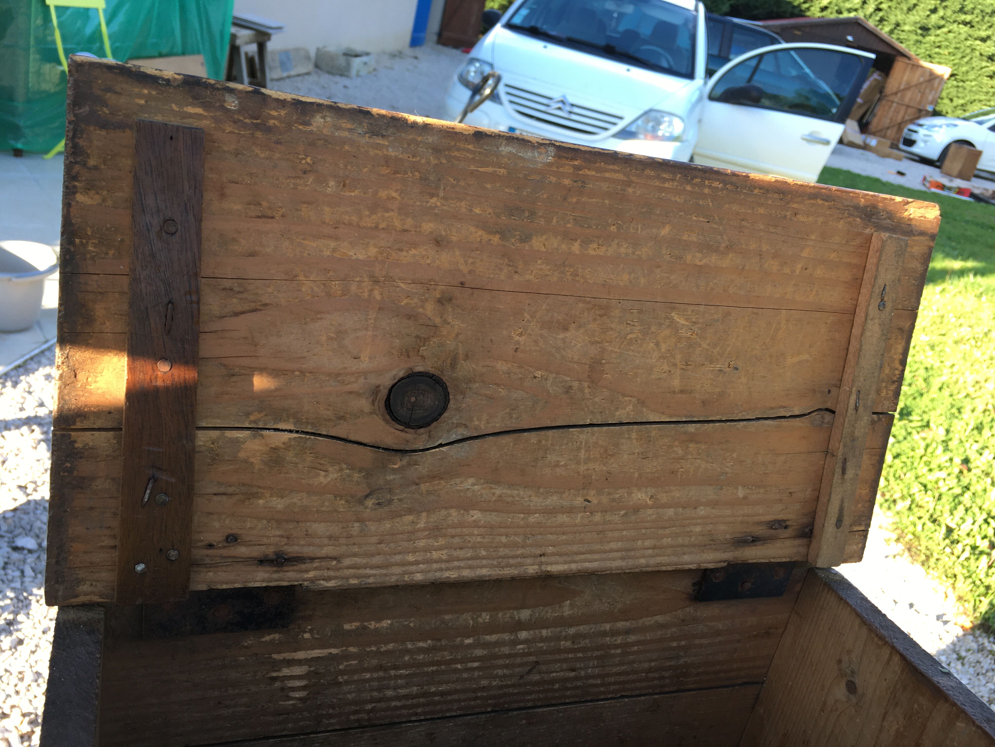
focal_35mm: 29
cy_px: 374
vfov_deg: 48.2
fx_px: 834
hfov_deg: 61.7
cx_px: 498
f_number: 2.2
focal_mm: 4.15
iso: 25
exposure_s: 1/117
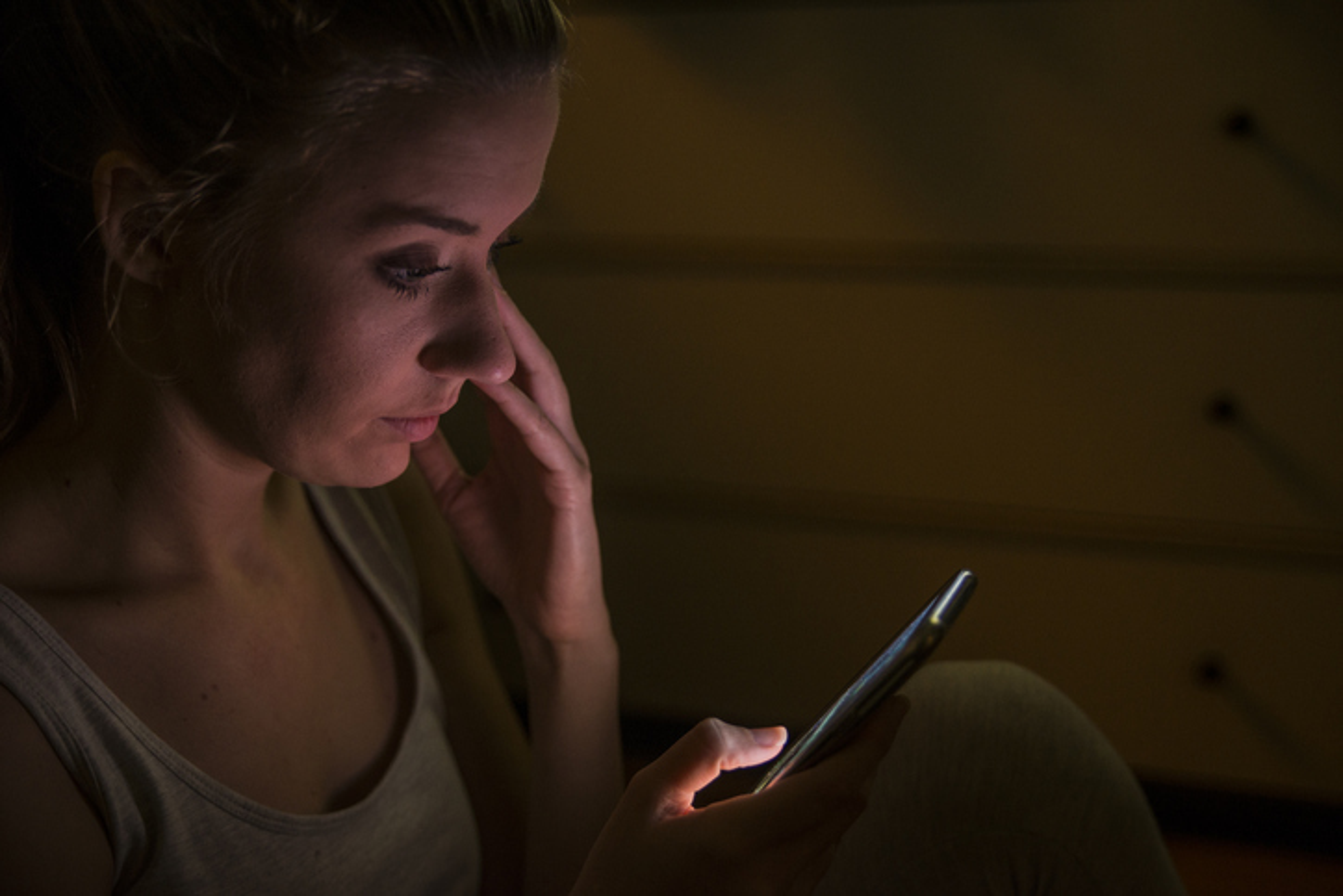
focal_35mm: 48
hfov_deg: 41.1
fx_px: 1791
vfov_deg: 28.1
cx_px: 672
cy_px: 448
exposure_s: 1/60
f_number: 2.8
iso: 800
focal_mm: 48
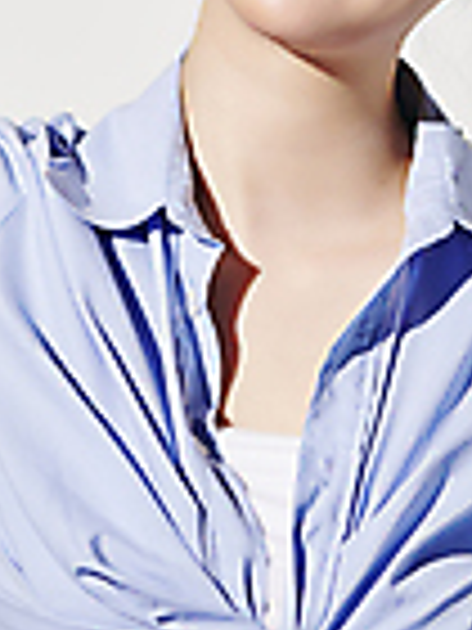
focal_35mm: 289
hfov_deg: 5.1
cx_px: 285
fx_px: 5254
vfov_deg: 6.8
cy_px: -189
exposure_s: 1/100
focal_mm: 105
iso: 400
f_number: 5.6
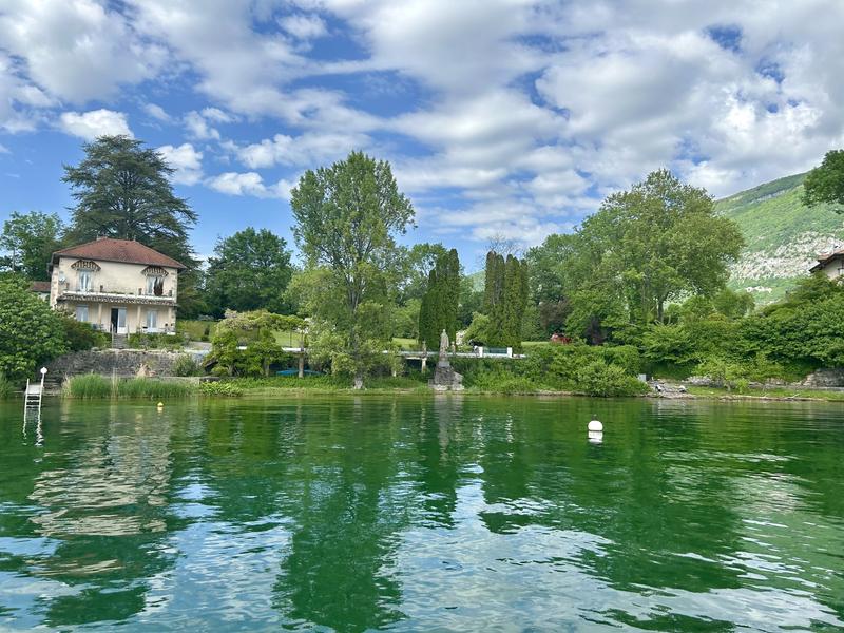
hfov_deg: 67.3
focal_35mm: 26
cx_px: 422
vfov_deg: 53.1
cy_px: 316
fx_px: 634
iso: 50
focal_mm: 5.7
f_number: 1.5
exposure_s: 1/3257
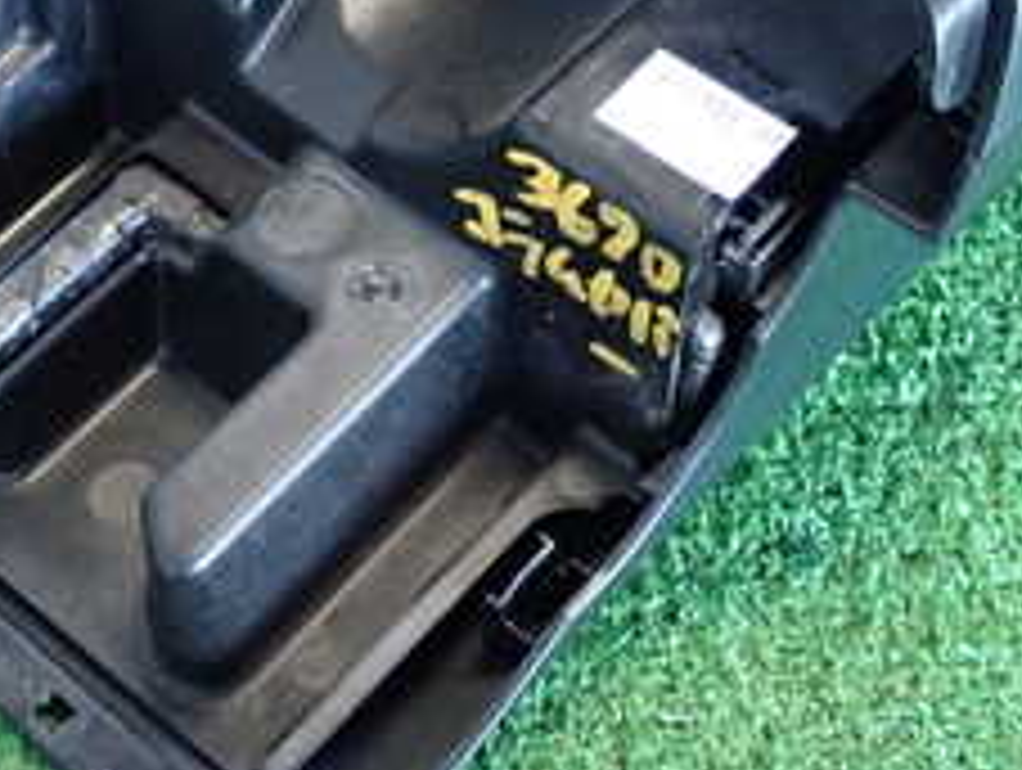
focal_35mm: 95
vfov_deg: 15.3
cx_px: 536
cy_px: -18
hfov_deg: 20.6
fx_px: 2809
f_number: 2.5
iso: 640
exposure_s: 1/40
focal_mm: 6.37
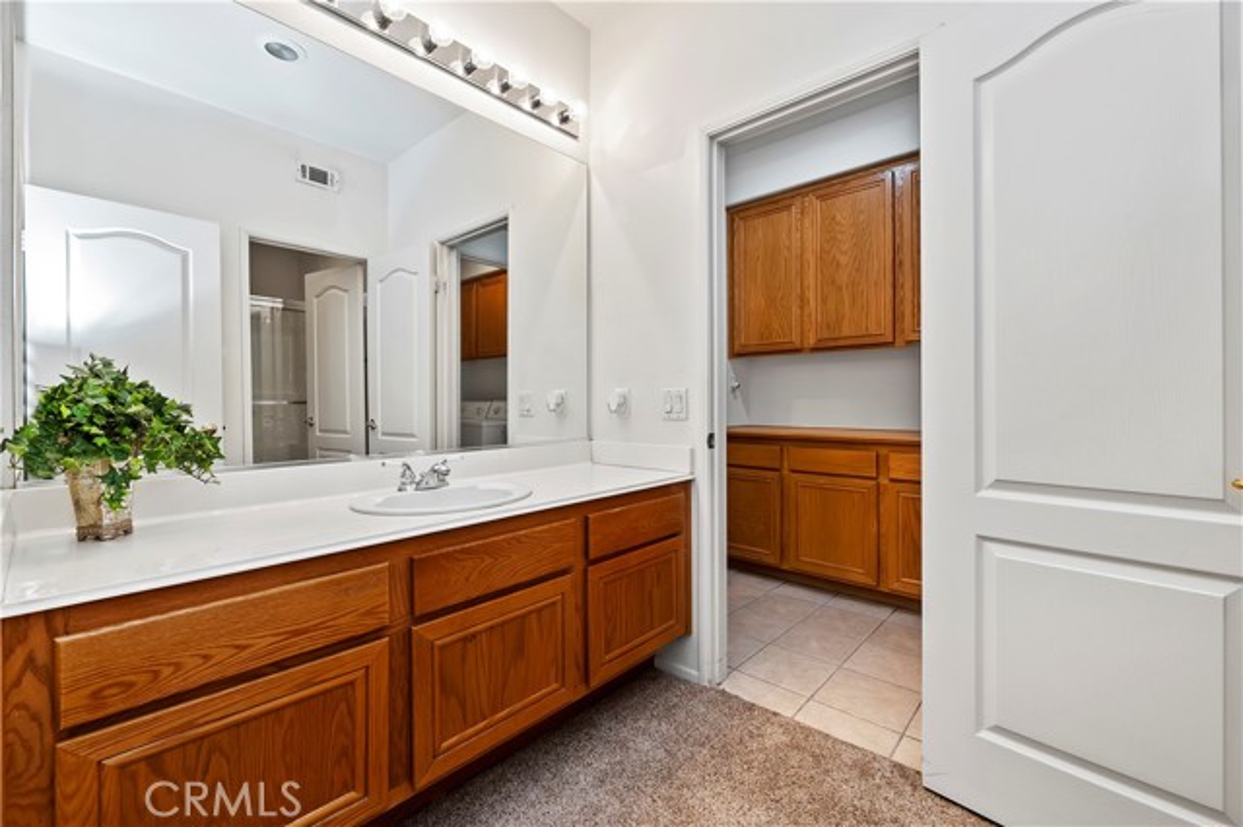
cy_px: 414
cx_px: 622
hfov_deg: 104.3
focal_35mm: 14
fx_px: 483
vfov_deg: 81.1
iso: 500
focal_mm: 14
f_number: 10
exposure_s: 1/10
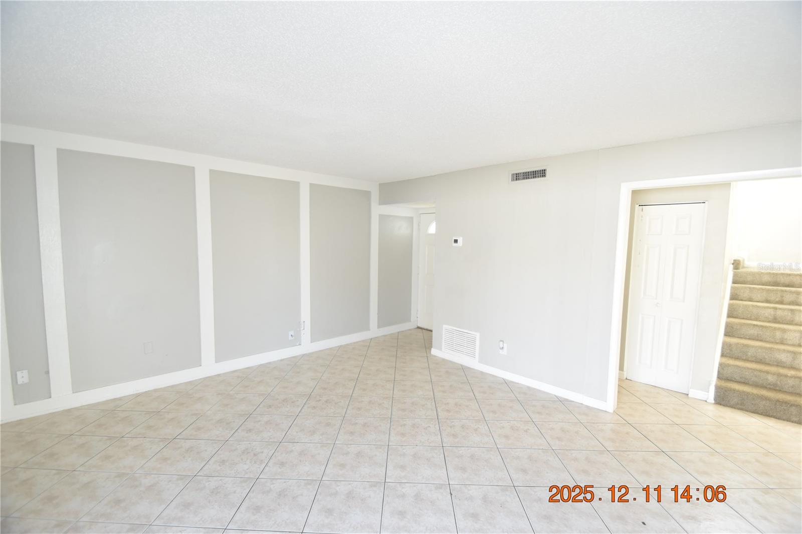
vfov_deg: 77.3
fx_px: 334
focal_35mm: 15
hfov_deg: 100.4
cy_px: 267
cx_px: 401
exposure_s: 1/90
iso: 800
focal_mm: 10
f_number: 3.5
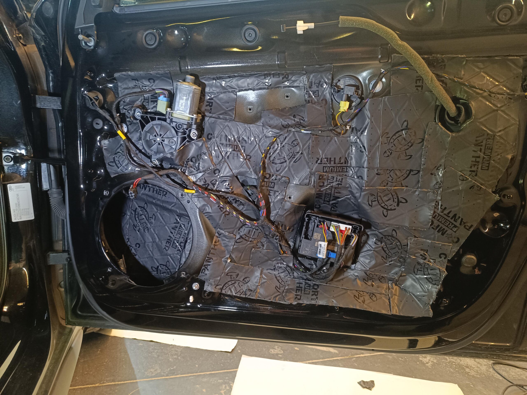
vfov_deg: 56.8
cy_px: 198
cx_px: 264
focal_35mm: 24
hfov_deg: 71.6
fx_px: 365
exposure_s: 1/33.3
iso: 602
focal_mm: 5.59
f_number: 1.88
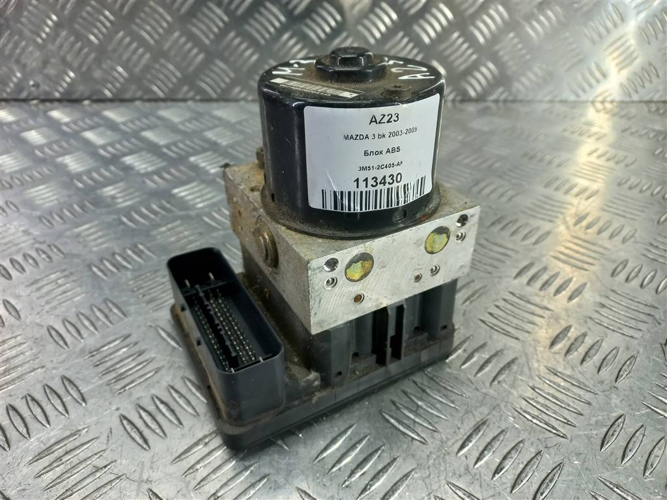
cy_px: 250
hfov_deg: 69.4
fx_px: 482
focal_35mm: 25
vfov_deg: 54.9
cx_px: 334
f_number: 1.8
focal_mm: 4.6
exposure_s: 1/50
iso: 64
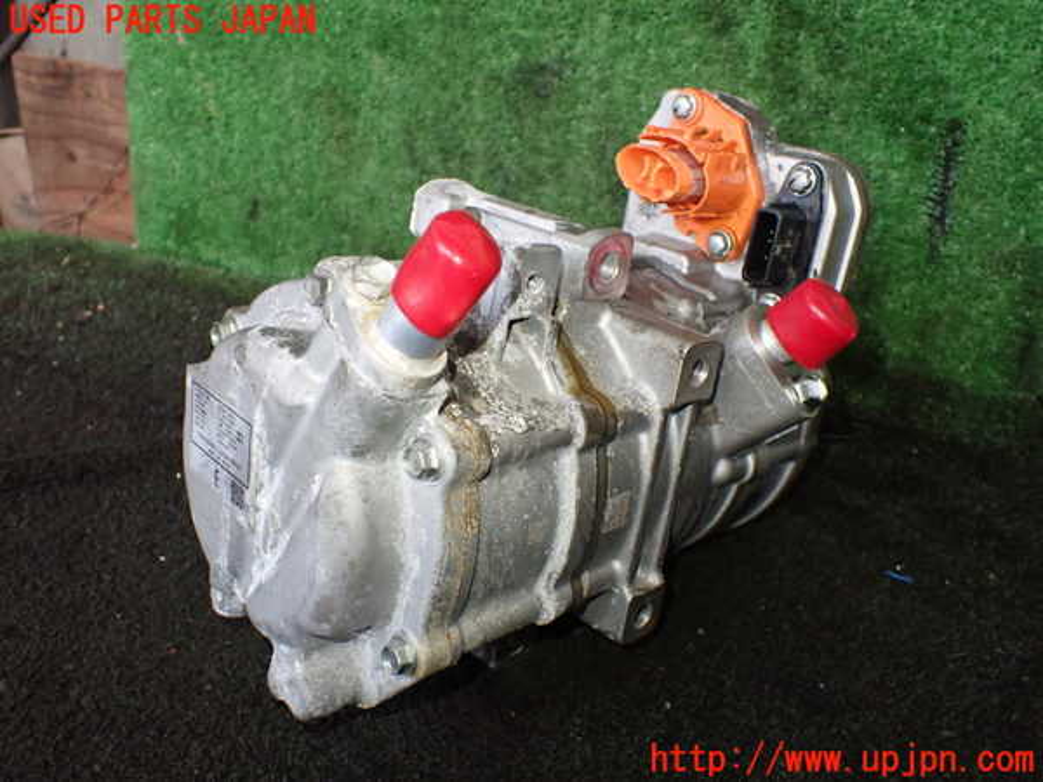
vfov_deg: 46.8
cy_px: 391
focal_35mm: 30
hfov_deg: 60.0
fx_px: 904
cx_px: 522
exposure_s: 1/60
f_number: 2.3
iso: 800
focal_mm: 5.4
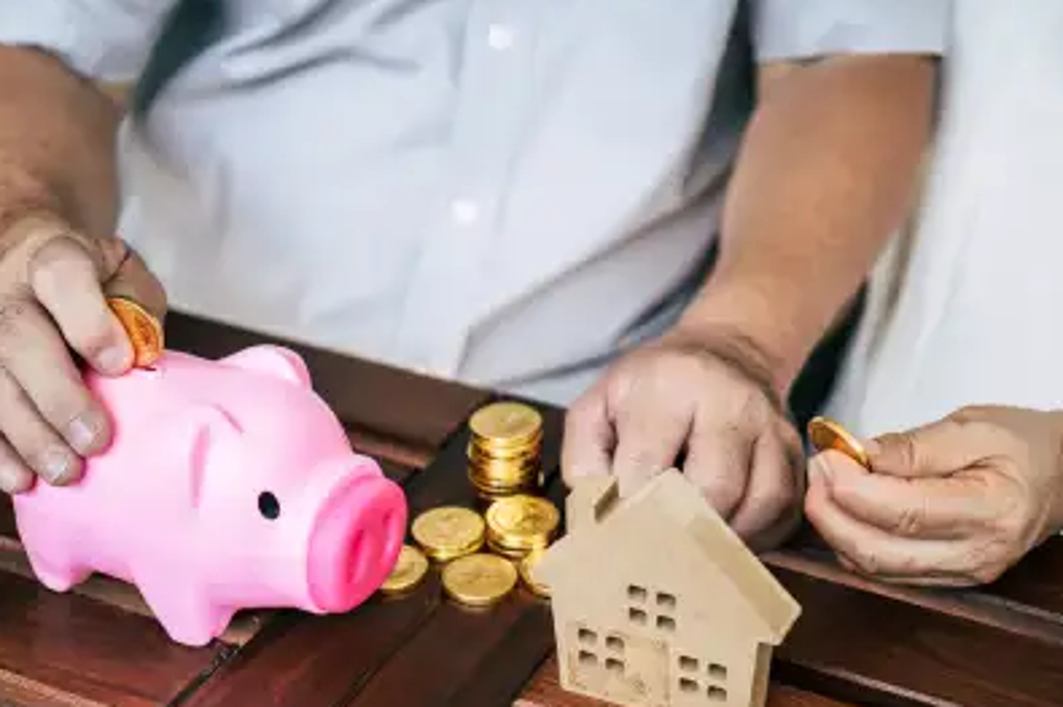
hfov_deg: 26.6
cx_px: 587
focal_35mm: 76
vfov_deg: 17.9
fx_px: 2243
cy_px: 422
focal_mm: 50
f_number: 2.8
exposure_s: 1/500
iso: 200
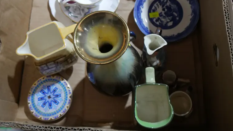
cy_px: 10
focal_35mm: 47
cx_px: 116
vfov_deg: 24.6
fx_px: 290
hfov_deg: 43.7
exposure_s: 1/60
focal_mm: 16
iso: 400
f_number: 3.6
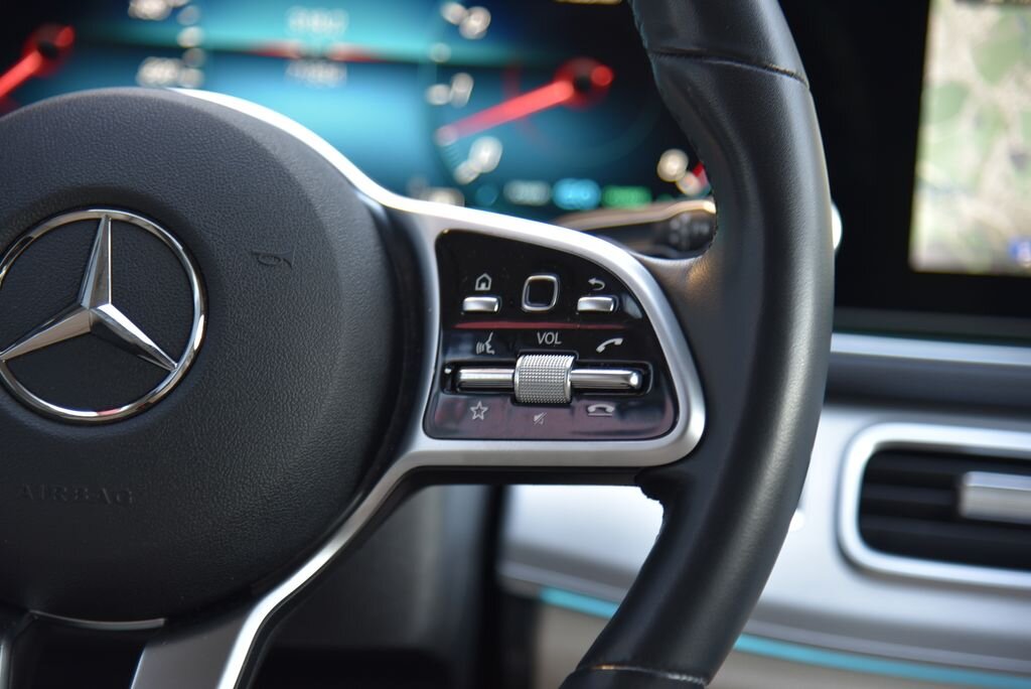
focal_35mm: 120
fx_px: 3438
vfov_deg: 11.4
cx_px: 516
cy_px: 344
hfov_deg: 17.1
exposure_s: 1/15
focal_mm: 120
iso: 500
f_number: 4
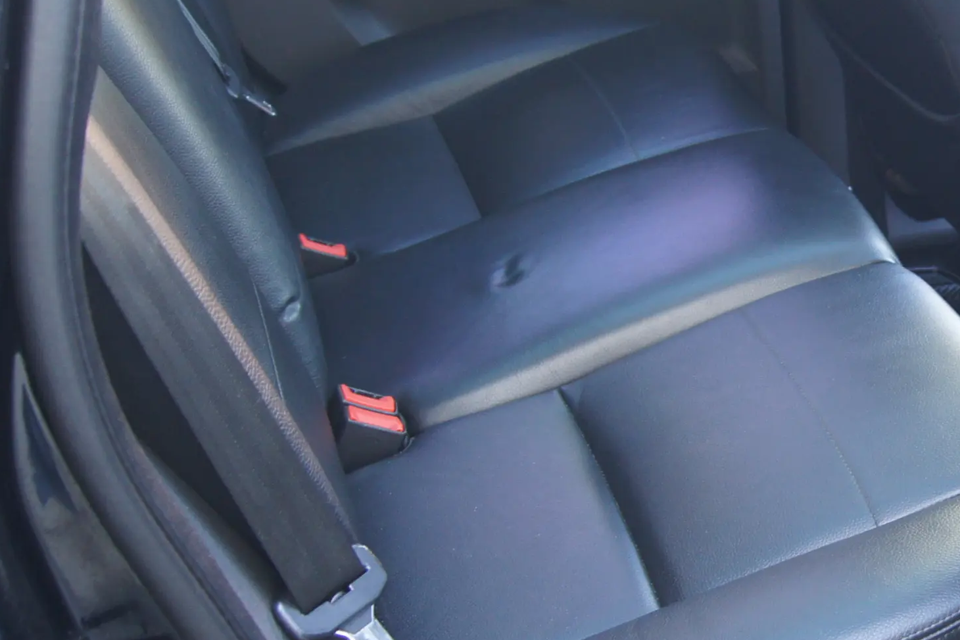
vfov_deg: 19.2
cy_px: 350
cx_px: 1023
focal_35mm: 71
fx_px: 1893
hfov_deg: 26.5
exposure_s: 1/30
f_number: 3.5
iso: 320
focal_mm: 18
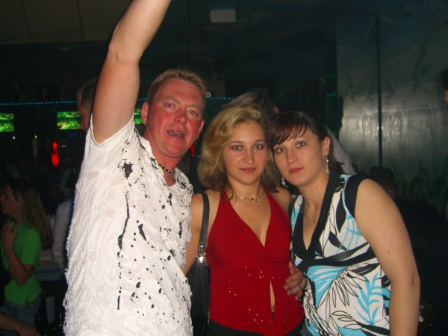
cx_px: 224
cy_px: 168
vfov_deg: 37.7
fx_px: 492
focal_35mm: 38
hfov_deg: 49.0
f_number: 2.8
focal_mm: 7.9
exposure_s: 1/60
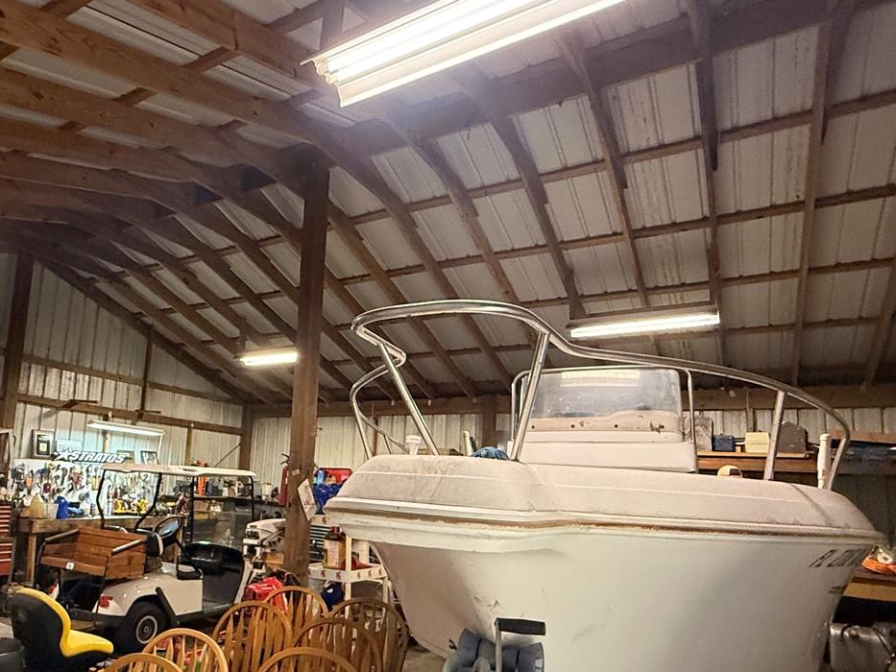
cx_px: 306
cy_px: 396
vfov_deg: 56.5
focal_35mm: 24
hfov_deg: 69.8
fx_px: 621
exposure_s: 1/60
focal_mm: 2.22
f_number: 2.2
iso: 500
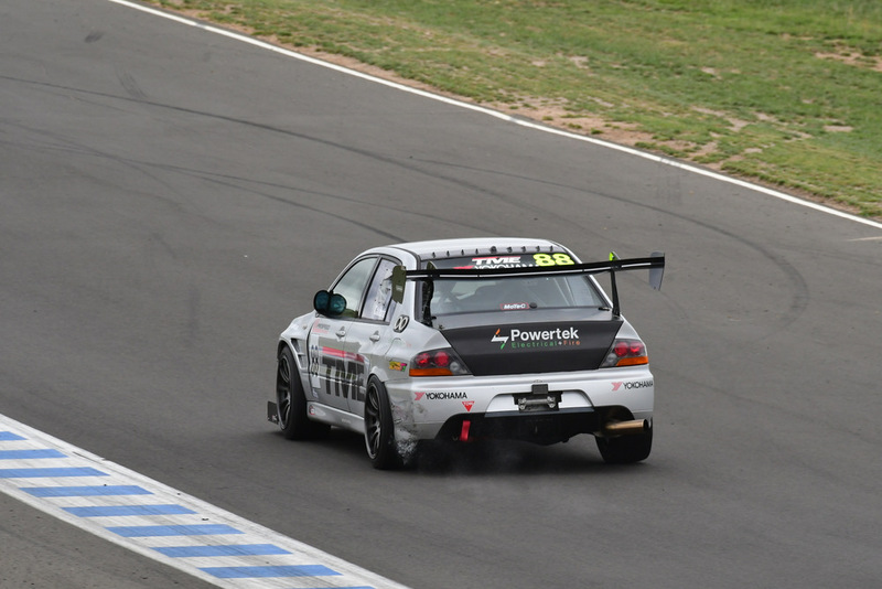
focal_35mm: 660
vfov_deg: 2.1
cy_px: 294
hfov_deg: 3.1
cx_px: 441
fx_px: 16175
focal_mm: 440
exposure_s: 1/640
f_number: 11
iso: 800
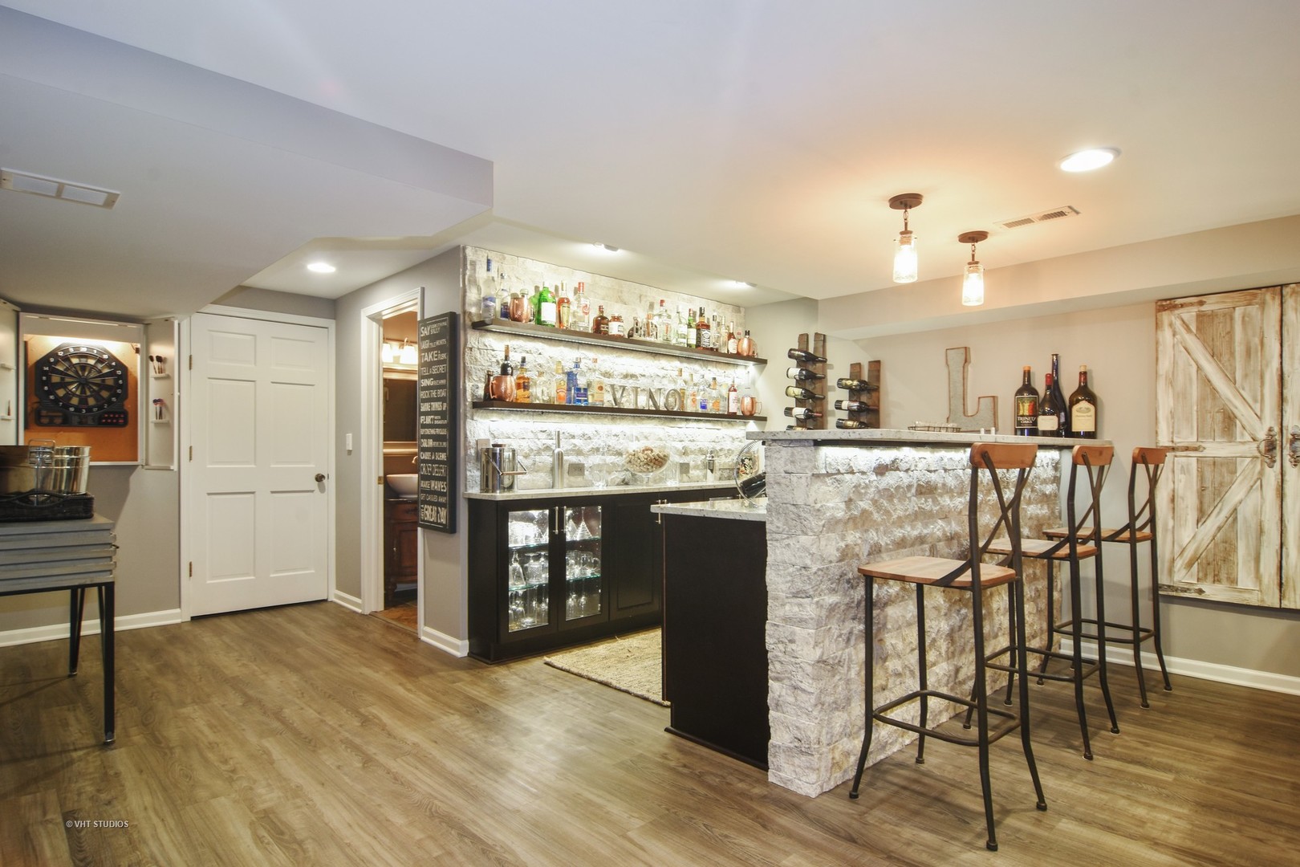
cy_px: 434
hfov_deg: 90.0
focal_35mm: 18
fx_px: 650
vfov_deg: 67.4
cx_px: 650
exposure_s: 1.3
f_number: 8
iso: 200
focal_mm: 12
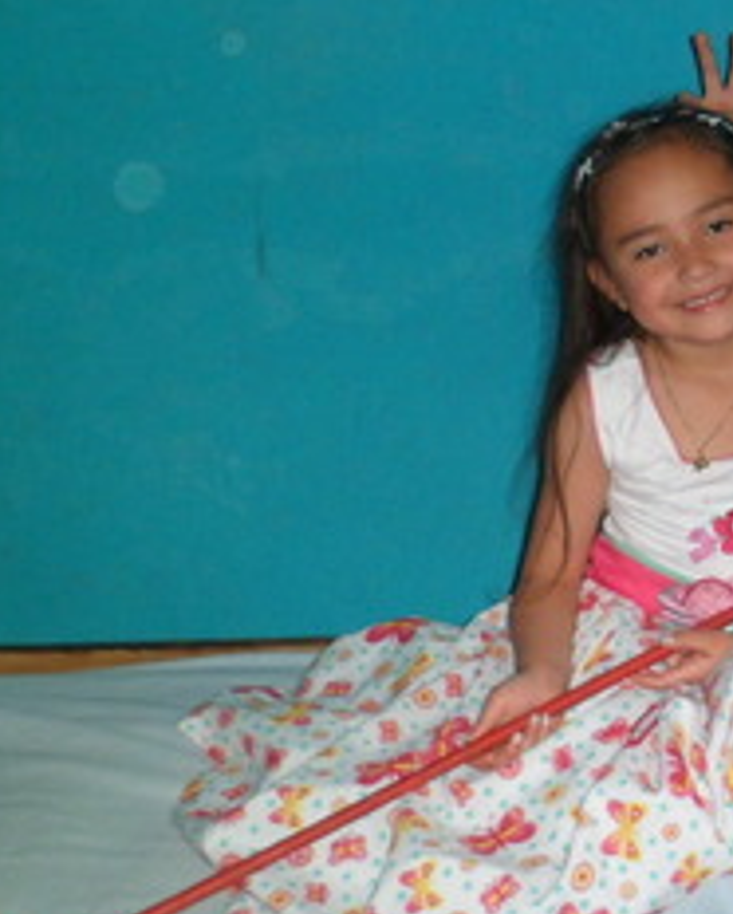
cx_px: 997
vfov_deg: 26.2
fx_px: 1896
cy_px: 91
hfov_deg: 19.8
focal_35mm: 70
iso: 120
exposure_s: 1/45
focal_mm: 4.9
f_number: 3.3
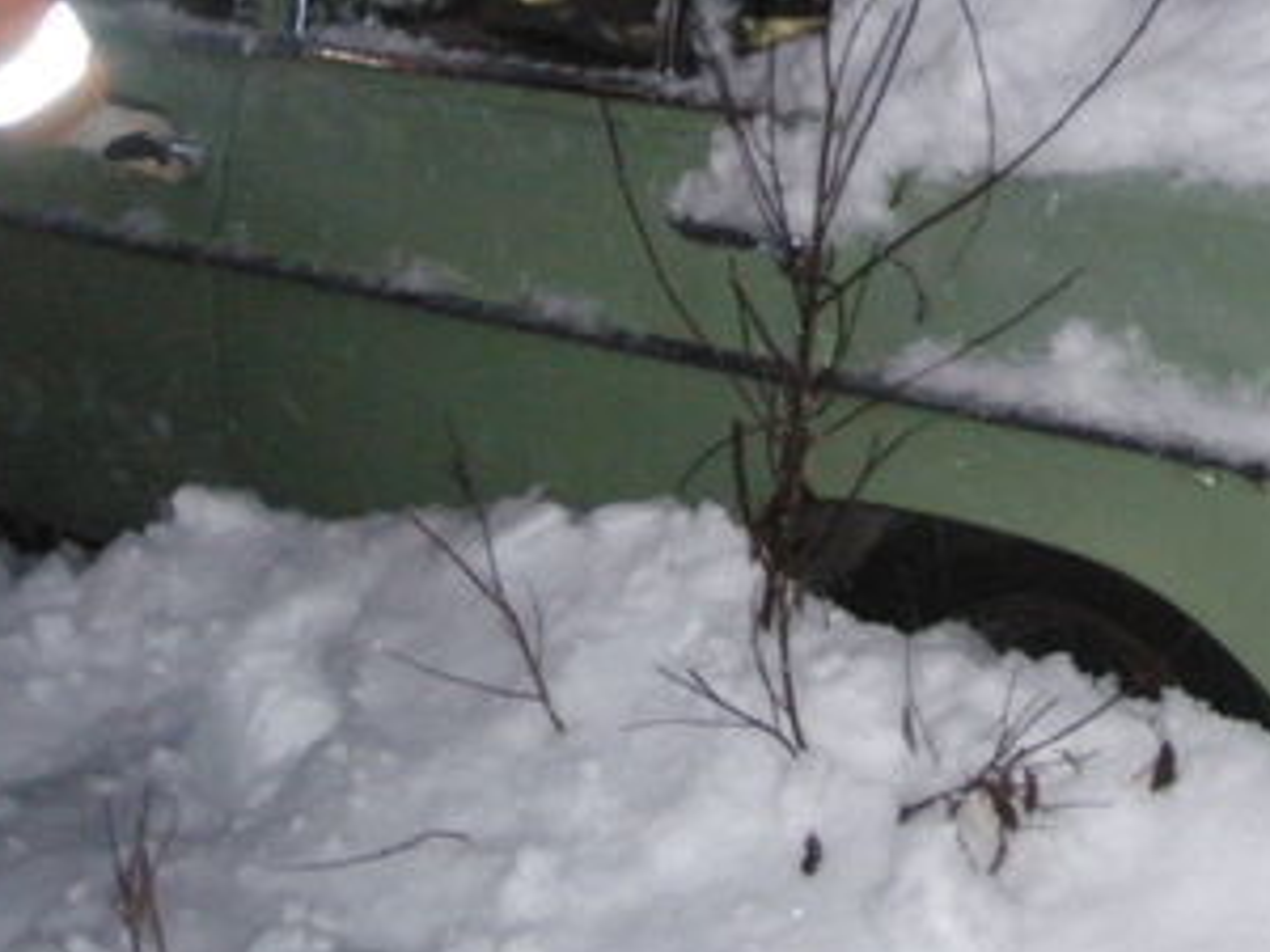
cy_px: 165
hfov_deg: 23.3
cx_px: 1228
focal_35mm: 81
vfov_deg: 18.0
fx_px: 2972
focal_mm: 6.7
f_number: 3.5
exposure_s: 1/250
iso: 800
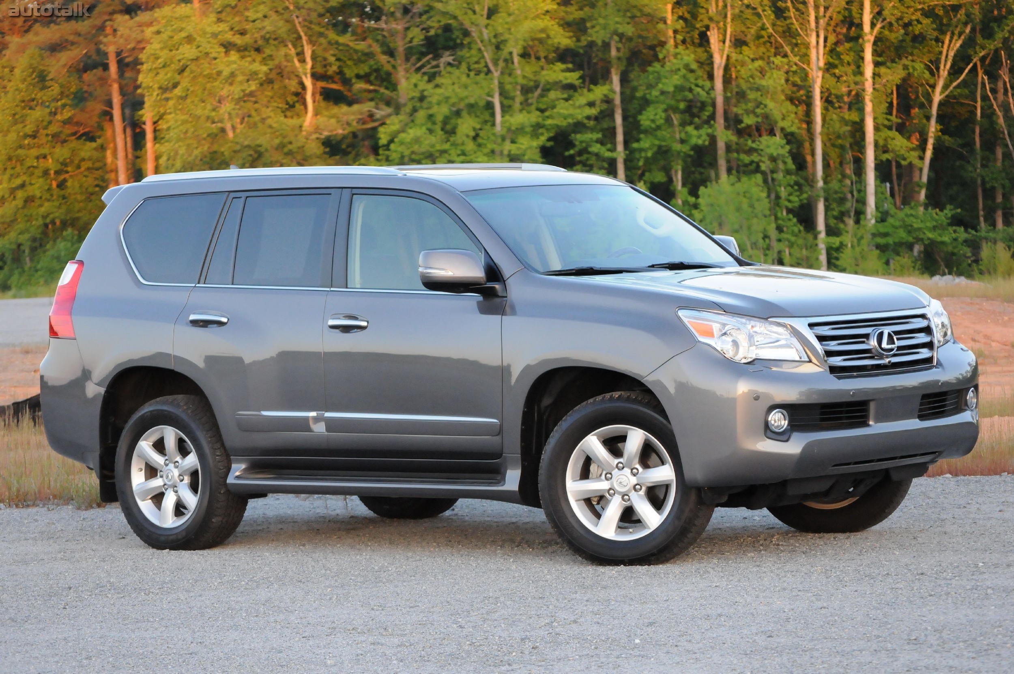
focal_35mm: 112
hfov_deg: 18.2
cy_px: 337
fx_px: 3165
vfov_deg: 12.1
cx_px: 507
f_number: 6.3
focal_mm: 75
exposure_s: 1/320
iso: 2000
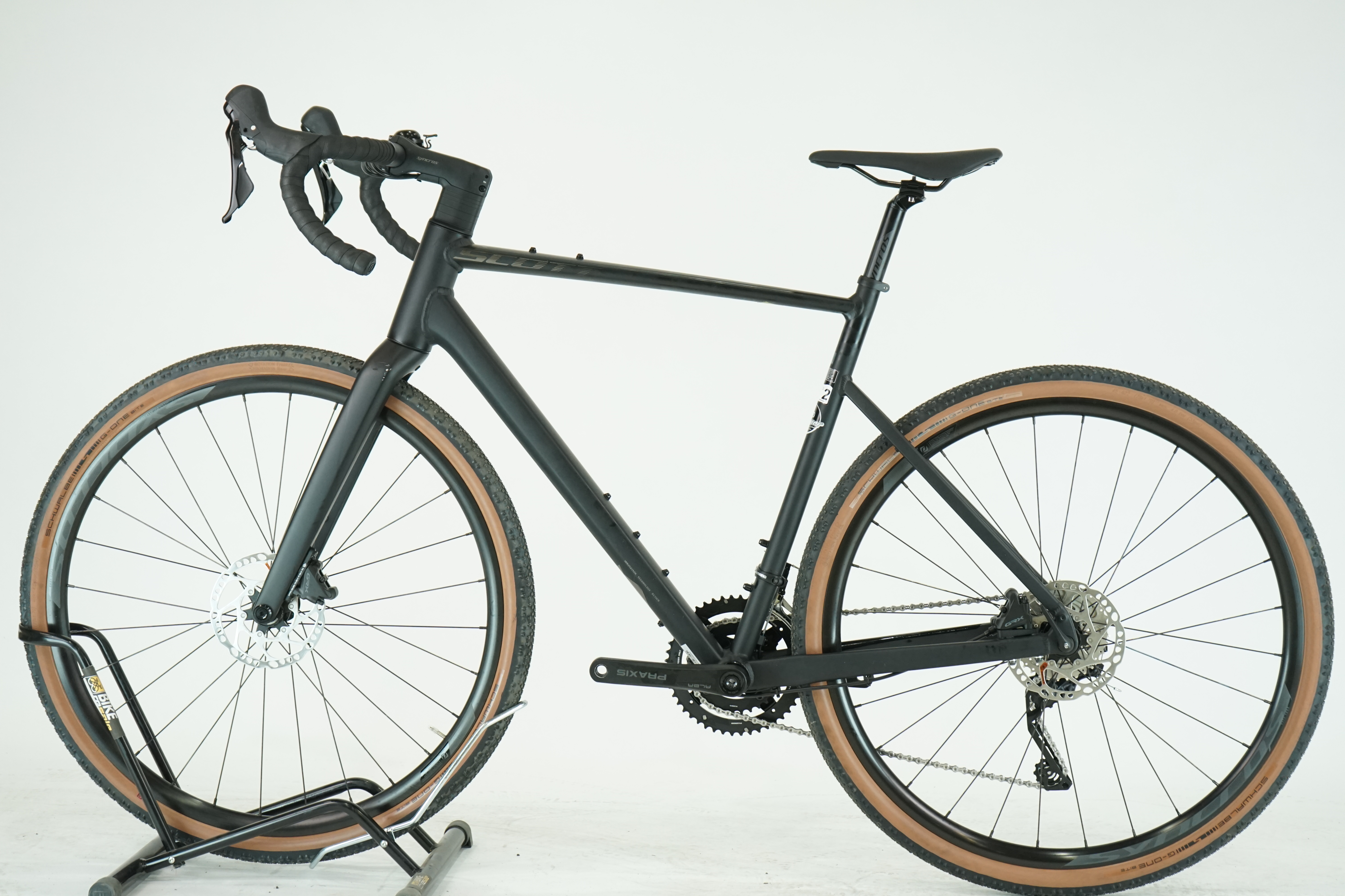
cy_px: 448
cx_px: 672
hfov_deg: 33.4
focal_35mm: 60
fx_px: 2241
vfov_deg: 22.6
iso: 1600
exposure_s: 1/200
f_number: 5.6
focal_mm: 60
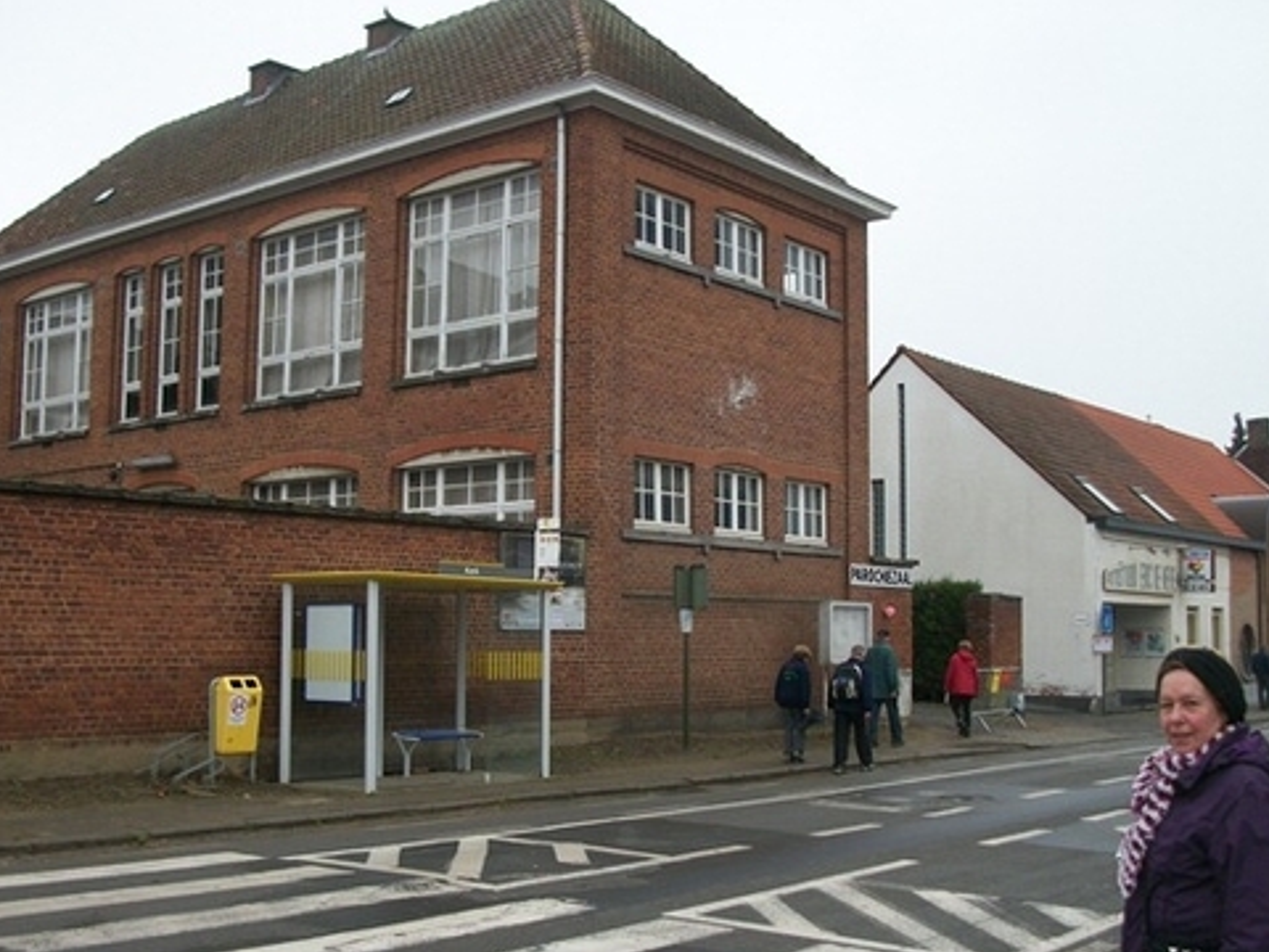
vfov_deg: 35.9
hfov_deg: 46.8
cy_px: 542
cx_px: 587
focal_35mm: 40
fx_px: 1466
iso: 80
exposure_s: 1/160
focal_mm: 5.7
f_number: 2.9
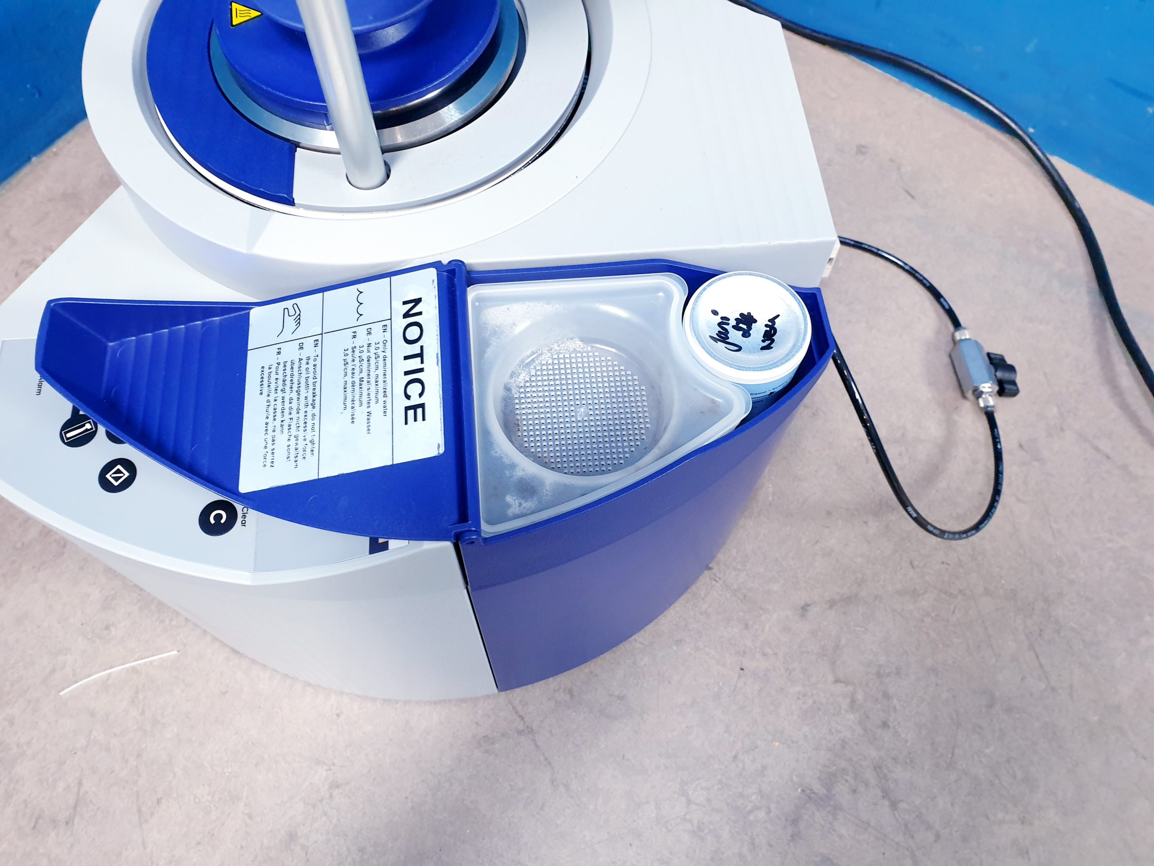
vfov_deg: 53.1
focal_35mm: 26
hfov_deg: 67.3
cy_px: 433
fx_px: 867
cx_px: 577
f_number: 2.4
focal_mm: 4.3
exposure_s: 1/33
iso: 320
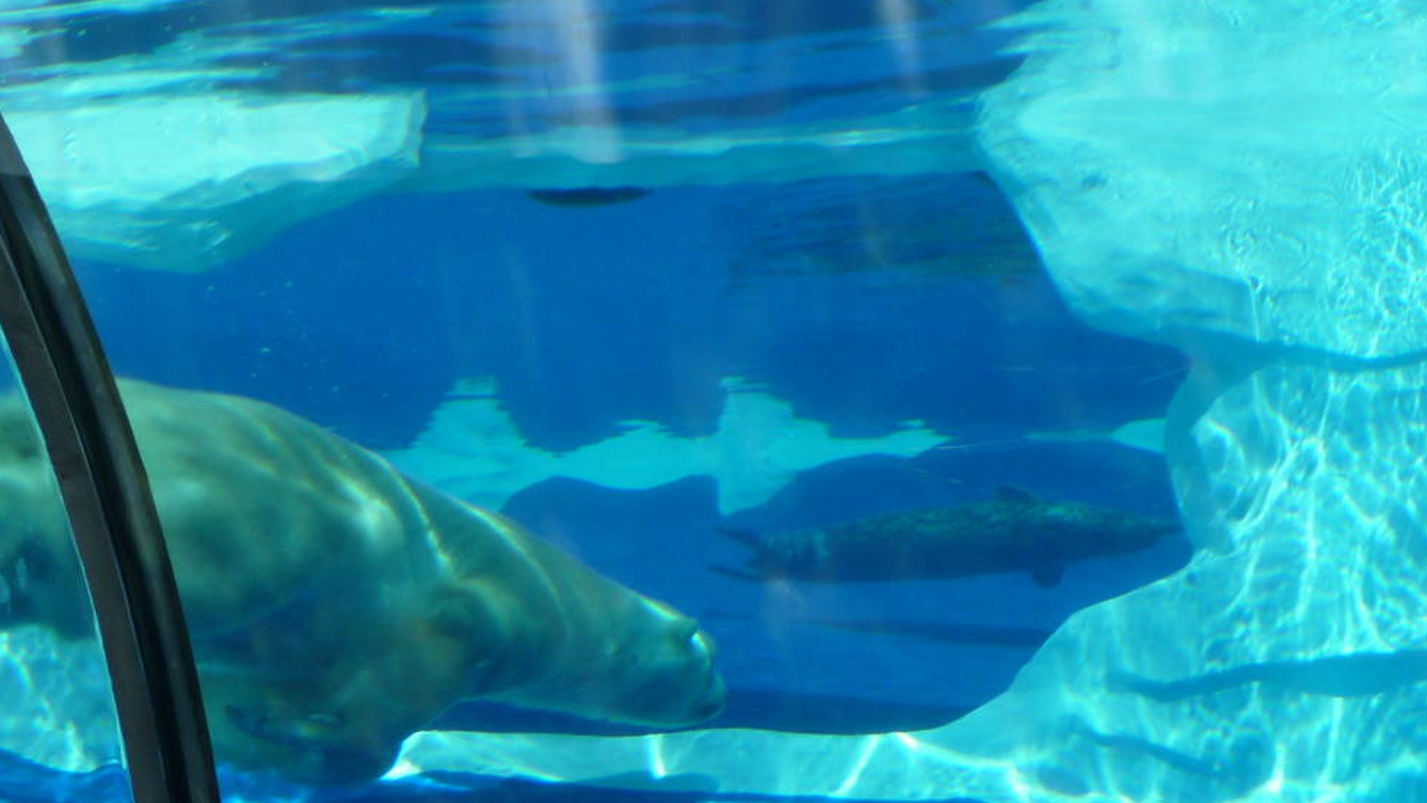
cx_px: 588
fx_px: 3027
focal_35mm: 80
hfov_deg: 26.5
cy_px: 380
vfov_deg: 15.1
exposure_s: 1/800
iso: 100
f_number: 4.1
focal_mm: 7.6
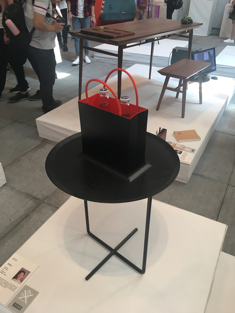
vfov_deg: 61.7
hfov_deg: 48.2
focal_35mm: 29
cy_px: 156
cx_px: 118
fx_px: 263
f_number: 2.2
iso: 64
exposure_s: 1/33
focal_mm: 4.15
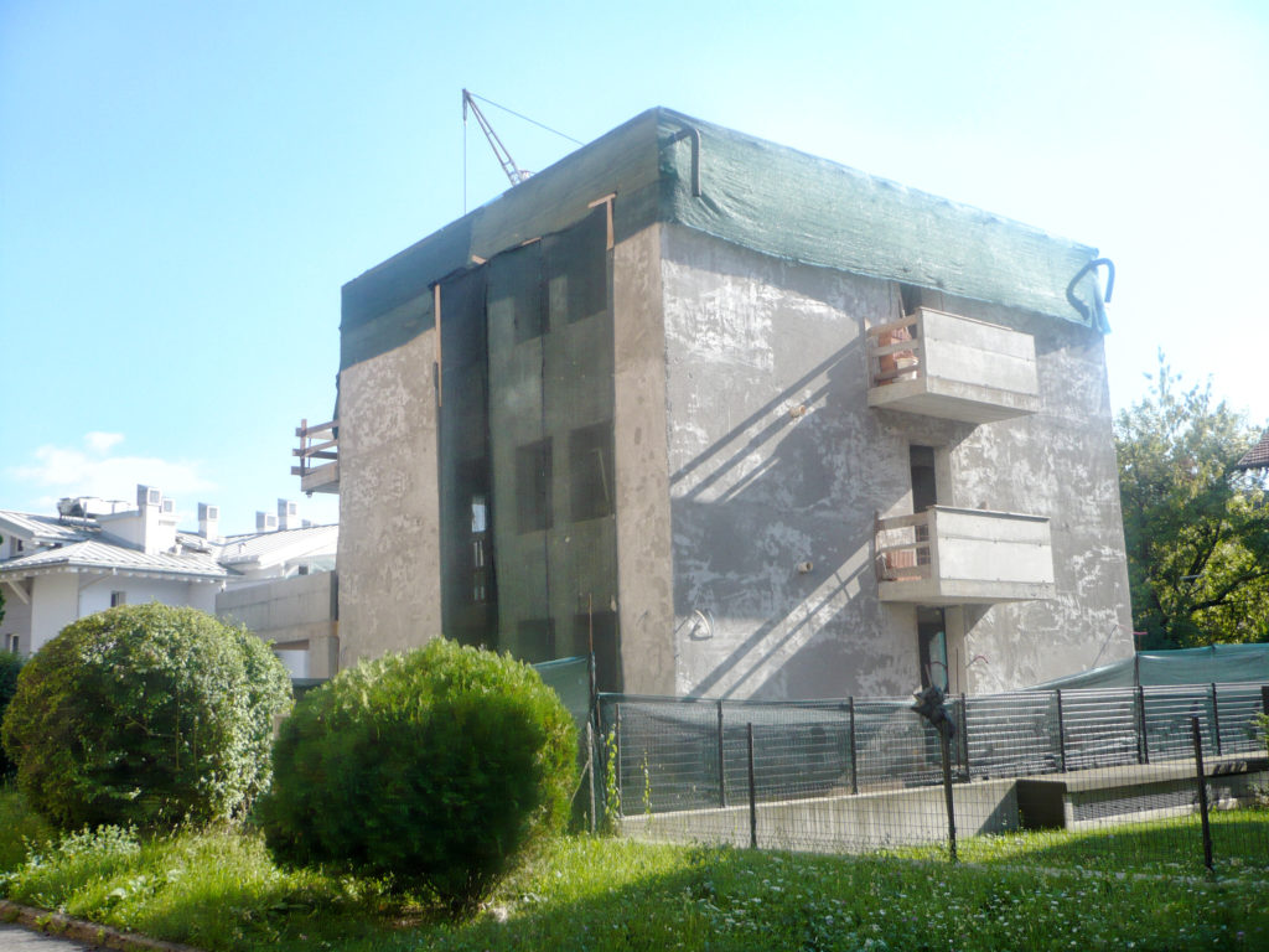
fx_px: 1283
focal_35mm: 35
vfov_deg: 40.7
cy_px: 476
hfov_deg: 52.6
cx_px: 634
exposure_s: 1/640
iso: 100
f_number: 2.8
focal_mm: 5.8
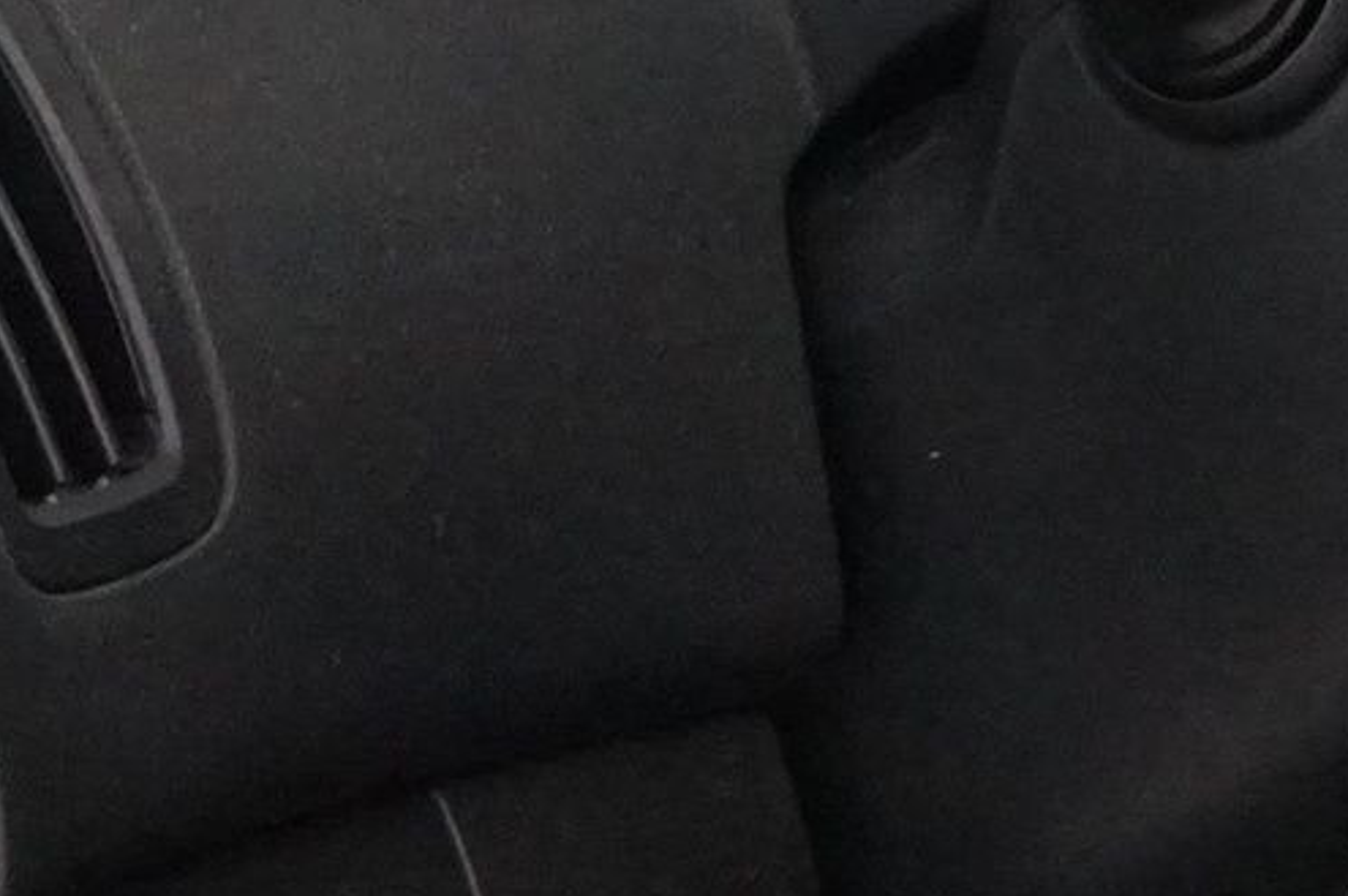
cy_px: 251
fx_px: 10586
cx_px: 2067
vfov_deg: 4.8
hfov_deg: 7.2
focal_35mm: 283
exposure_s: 1/40
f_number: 5
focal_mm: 56
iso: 6400
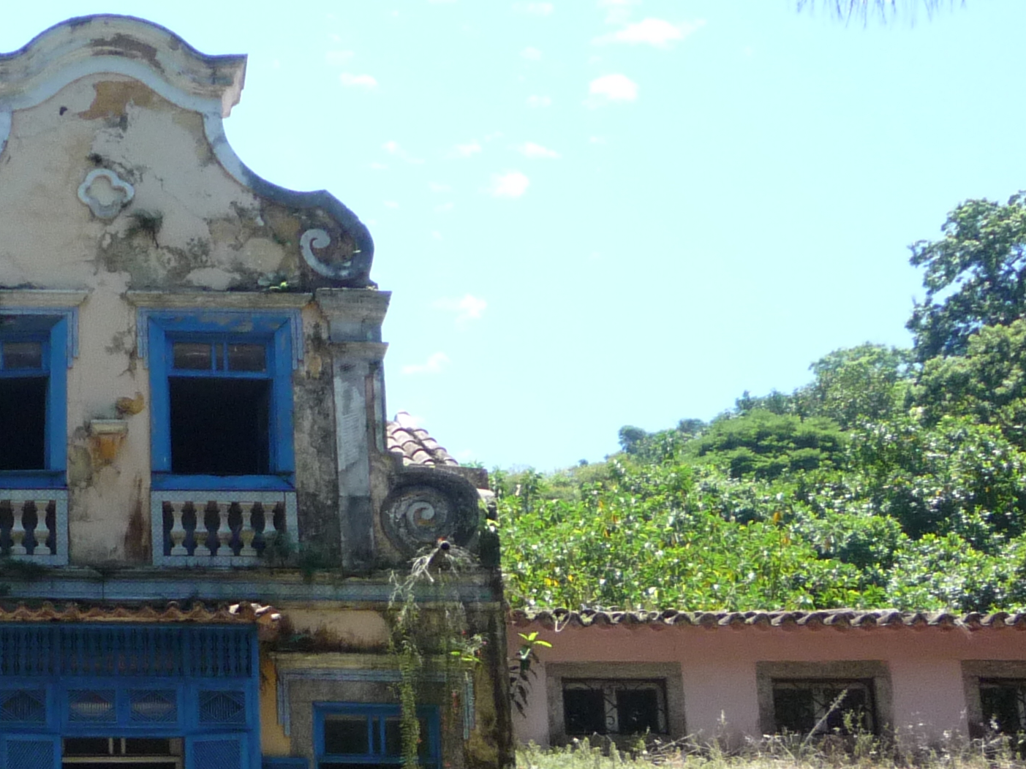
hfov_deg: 24.1
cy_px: 820
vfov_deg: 18.3
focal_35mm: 78
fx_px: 2312
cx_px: 55
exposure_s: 1/500
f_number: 3.3
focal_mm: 5.2
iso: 160
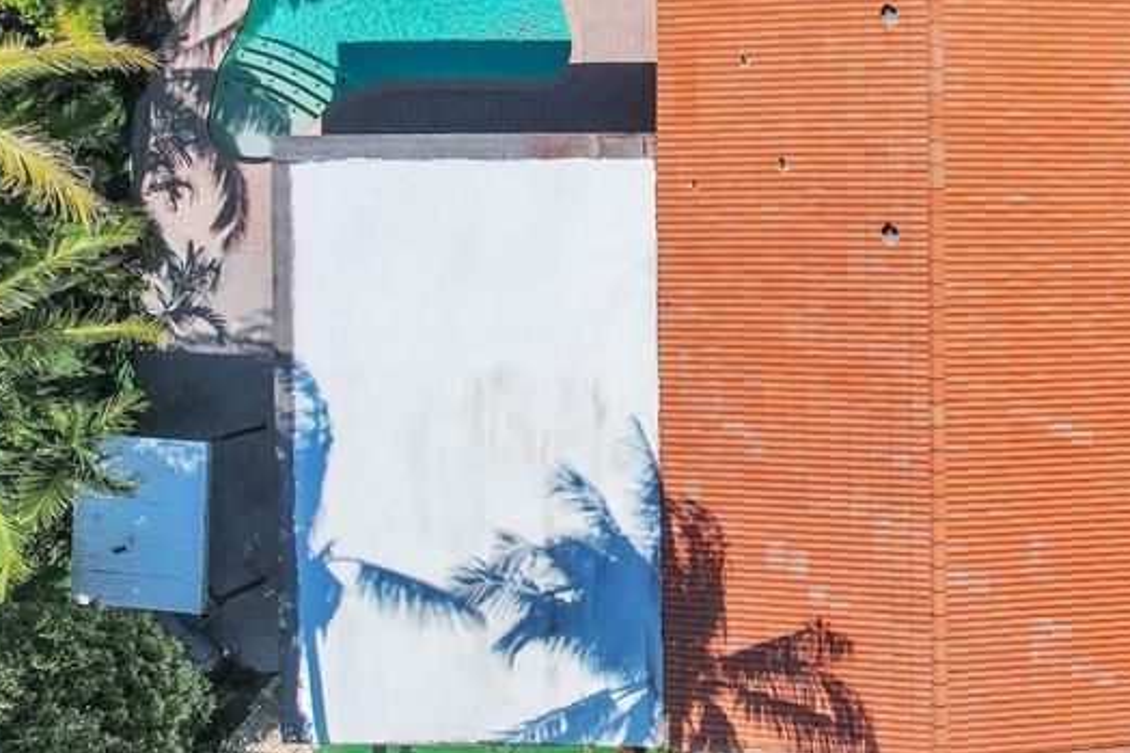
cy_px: 216
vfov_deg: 30.8
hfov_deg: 43.4
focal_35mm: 43
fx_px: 1349
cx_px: 899
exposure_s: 1/3200
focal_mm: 8.38
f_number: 2.8
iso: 140
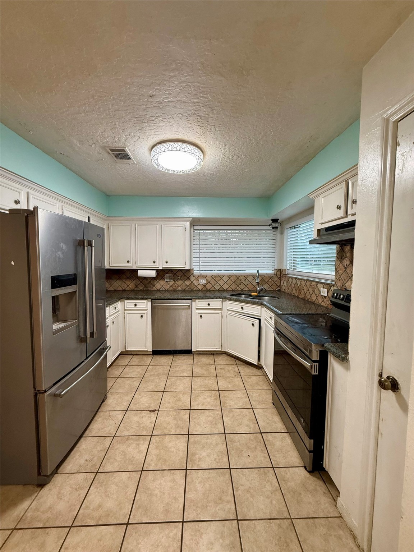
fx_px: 223
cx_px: 207
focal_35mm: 14
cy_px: 276
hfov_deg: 85.7
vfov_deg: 102.1
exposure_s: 1/60
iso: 200
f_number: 2.2
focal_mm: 2.22
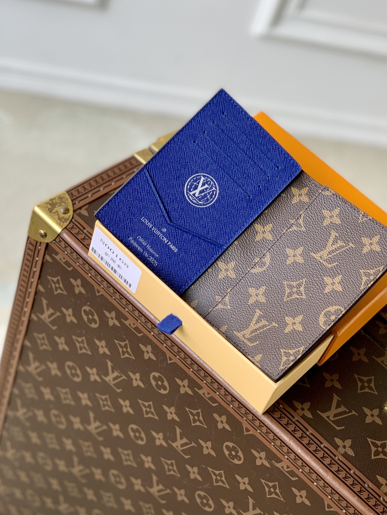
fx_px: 924
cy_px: 267
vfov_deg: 31.2
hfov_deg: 23.6
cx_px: 229
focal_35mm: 62
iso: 25
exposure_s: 1/122
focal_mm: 6
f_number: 2.4
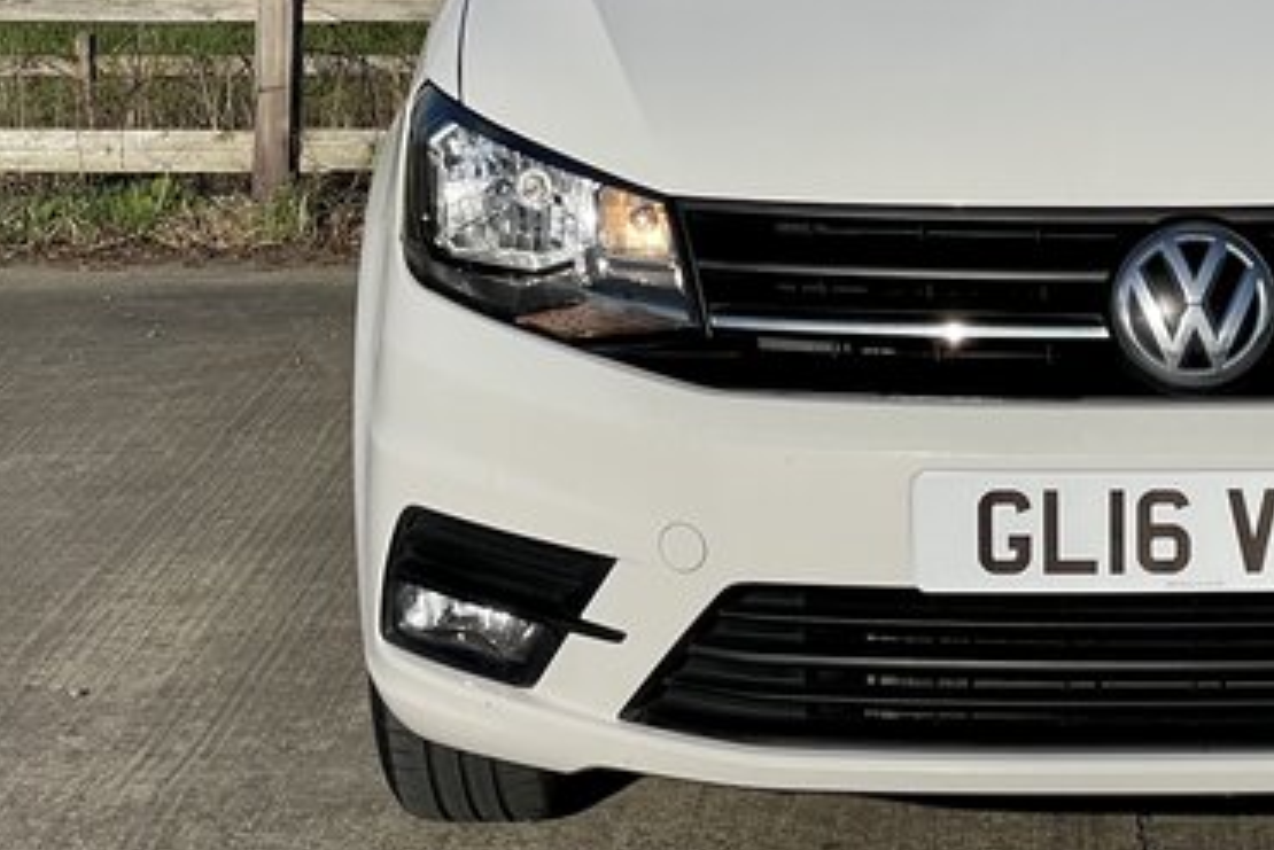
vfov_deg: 11.6
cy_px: -31
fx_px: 4142
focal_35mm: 117
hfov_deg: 17.2
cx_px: 1198
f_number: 2
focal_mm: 6
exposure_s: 1/2994
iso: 25
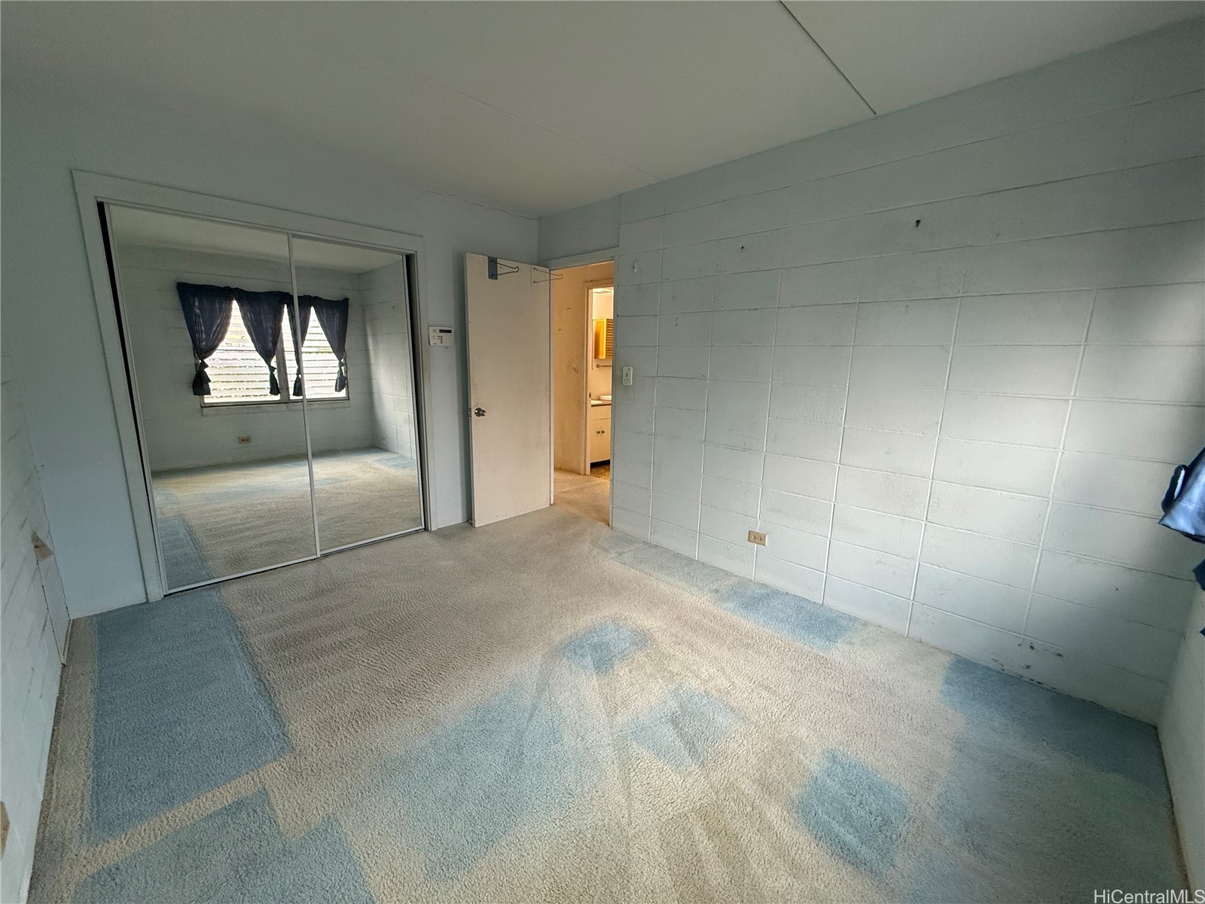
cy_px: 452
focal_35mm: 14
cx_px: 602
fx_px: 487
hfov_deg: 102.1
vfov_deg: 85.7
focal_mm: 2.22
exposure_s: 1/99
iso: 320
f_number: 2.2
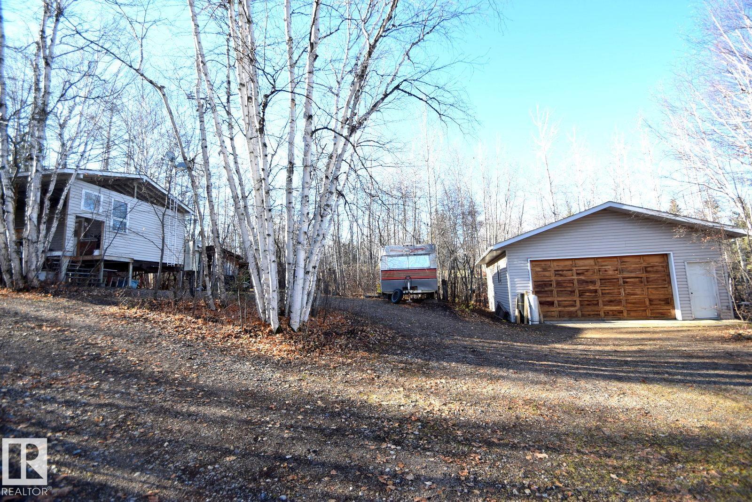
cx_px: 376
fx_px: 313
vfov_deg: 77.4
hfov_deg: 100.4
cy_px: 251
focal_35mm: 15
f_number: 5.6
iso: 100
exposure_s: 1/125
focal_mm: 10
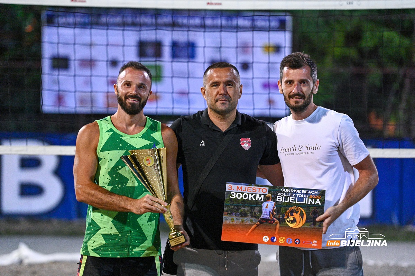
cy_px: 138
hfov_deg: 13.3
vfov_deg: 8.8
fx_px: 1785
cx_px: 208
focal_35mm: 155
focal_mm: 155
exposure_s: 1/160
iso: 6400
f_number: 2.8
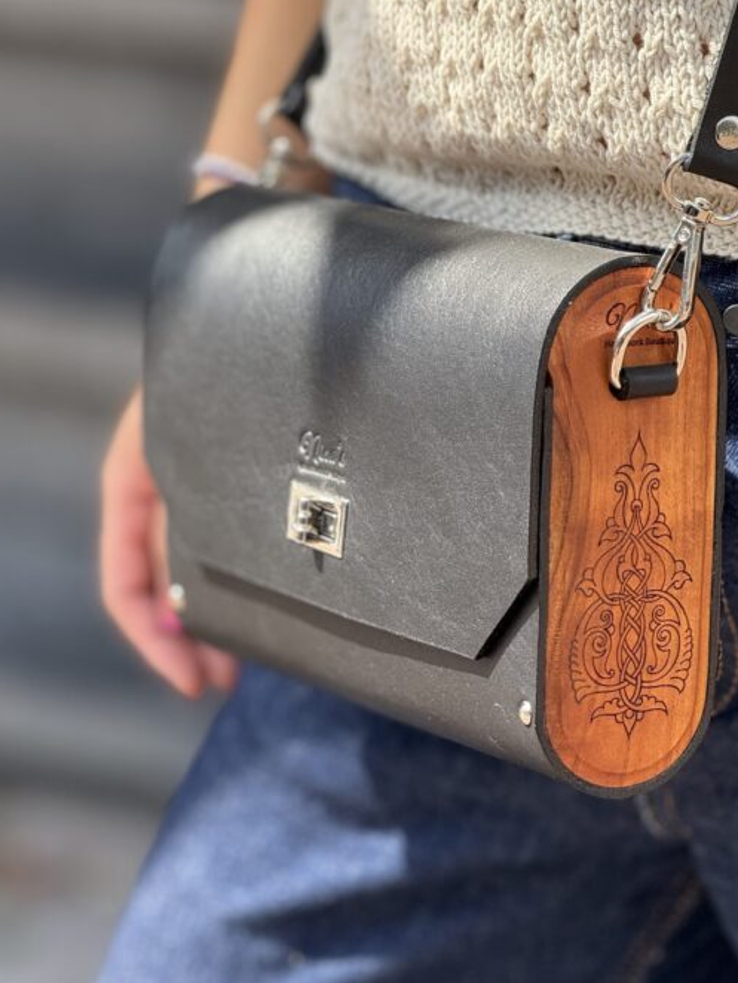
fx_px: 4119
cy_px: 511
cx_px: 355
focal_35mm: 145
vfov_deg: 13.6
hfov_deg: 10.2
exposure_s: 1/342
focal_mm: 15.66
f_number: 2.8
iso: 64
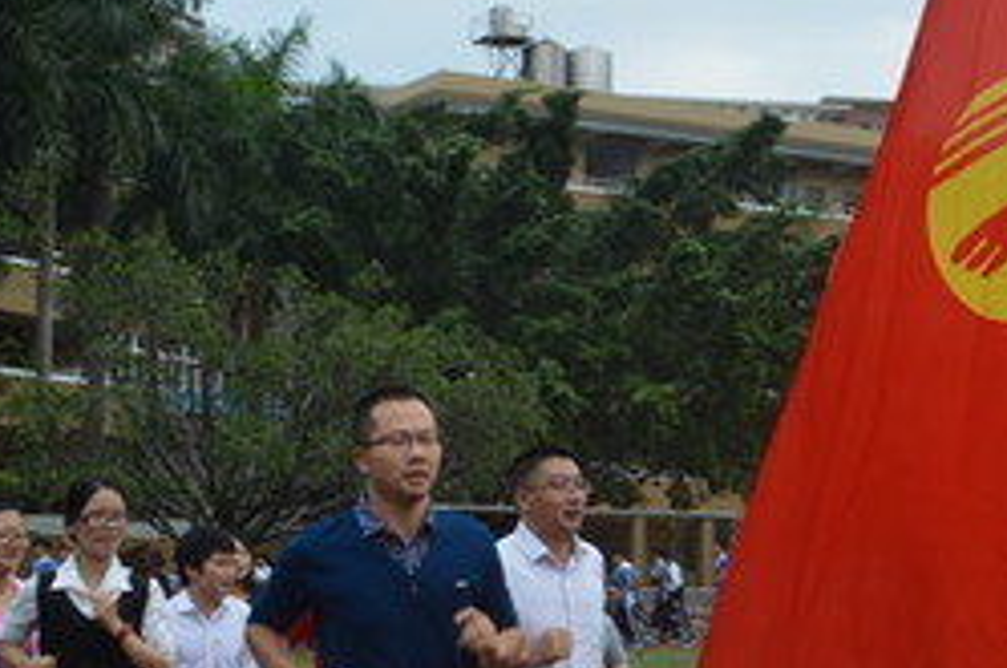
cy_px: 609
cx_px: 744
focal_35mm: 78
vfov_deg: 17.2
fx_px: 2178
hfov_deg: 25.7
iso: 180
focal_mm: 18
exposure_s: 1/125
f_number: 5.6
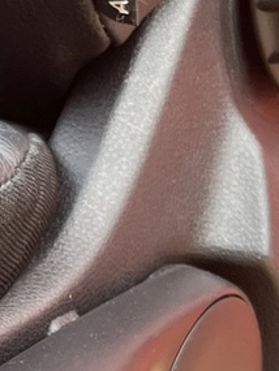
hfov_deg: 9.7
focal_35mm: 146
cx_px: -219
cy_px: 362
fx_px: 1568
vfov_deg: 13.4
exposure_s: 1/121
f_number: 1.6
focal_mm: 5.1
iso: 80
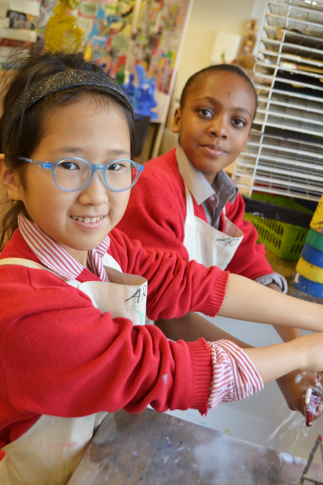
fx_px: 525
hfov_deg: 34.2
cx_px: 162
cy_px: 242
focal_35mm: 39
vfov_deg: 49.6
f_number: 4.5
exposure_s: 1/80
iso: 400
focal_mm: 26
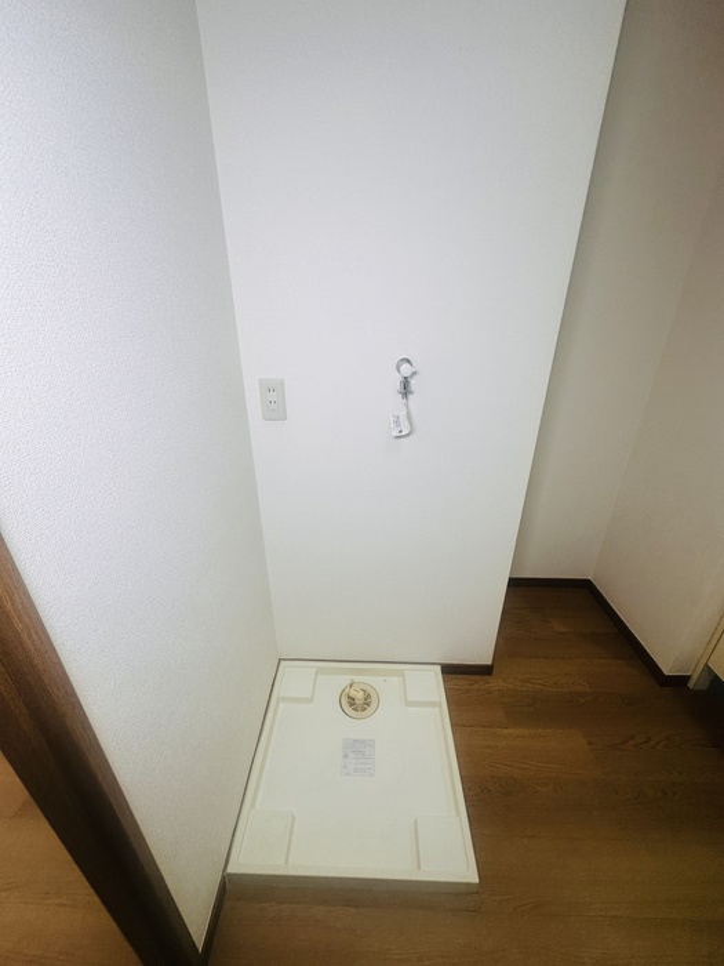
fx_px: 390
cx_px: 362
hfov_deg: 85.7
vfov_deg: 102.1
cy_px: 483
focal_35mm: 14
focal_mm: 2.22
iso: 80
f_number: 2.2
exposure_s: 1/100
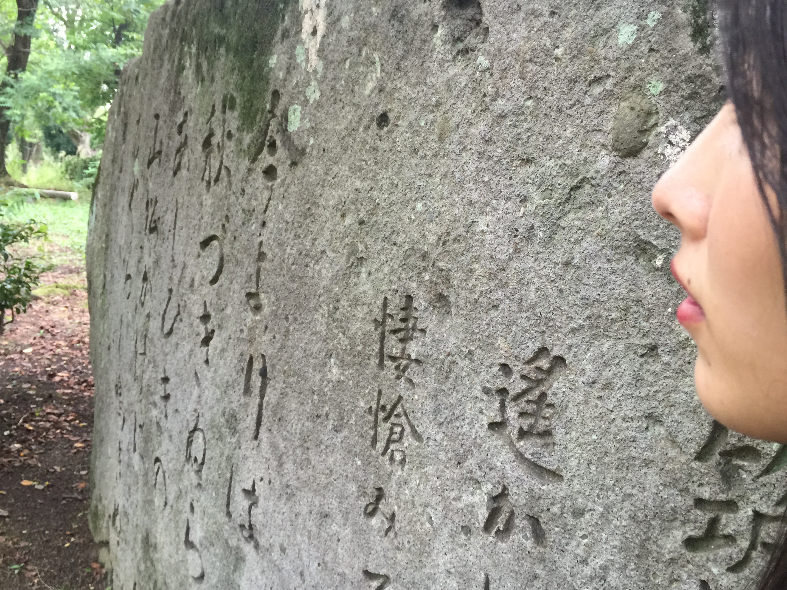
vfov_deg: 42.9
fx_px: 750
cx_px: 382
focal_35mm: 33
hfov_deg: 55.3
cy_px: 285
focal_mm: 4.15
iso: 50
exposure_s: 1/30
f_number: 2.2
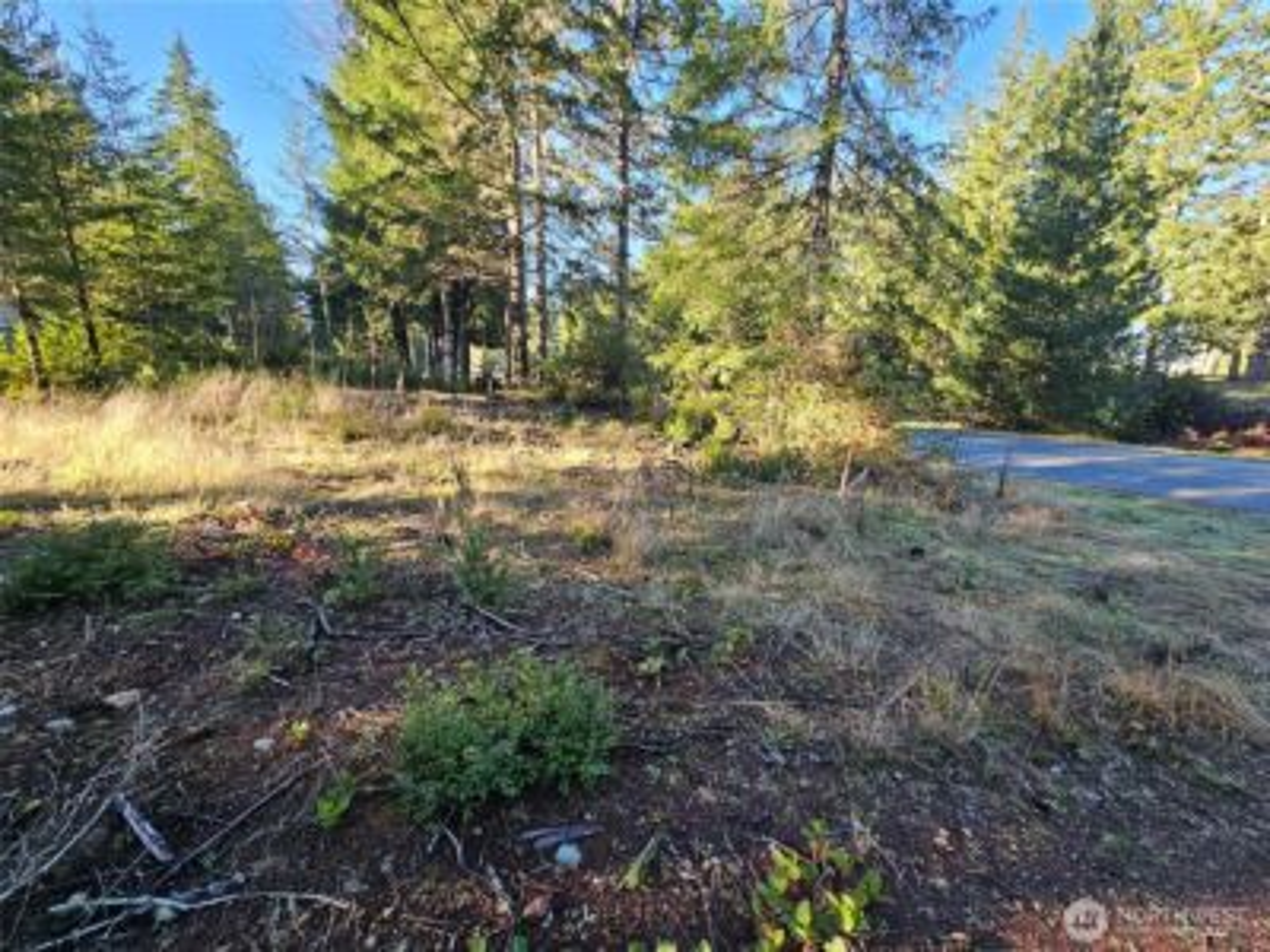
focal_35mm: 13
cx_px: 635
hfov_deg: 106.2
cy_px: 476
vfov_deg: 89.9
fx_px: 477
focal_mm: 2.2
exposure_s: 1/127
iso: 50
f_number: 2.2
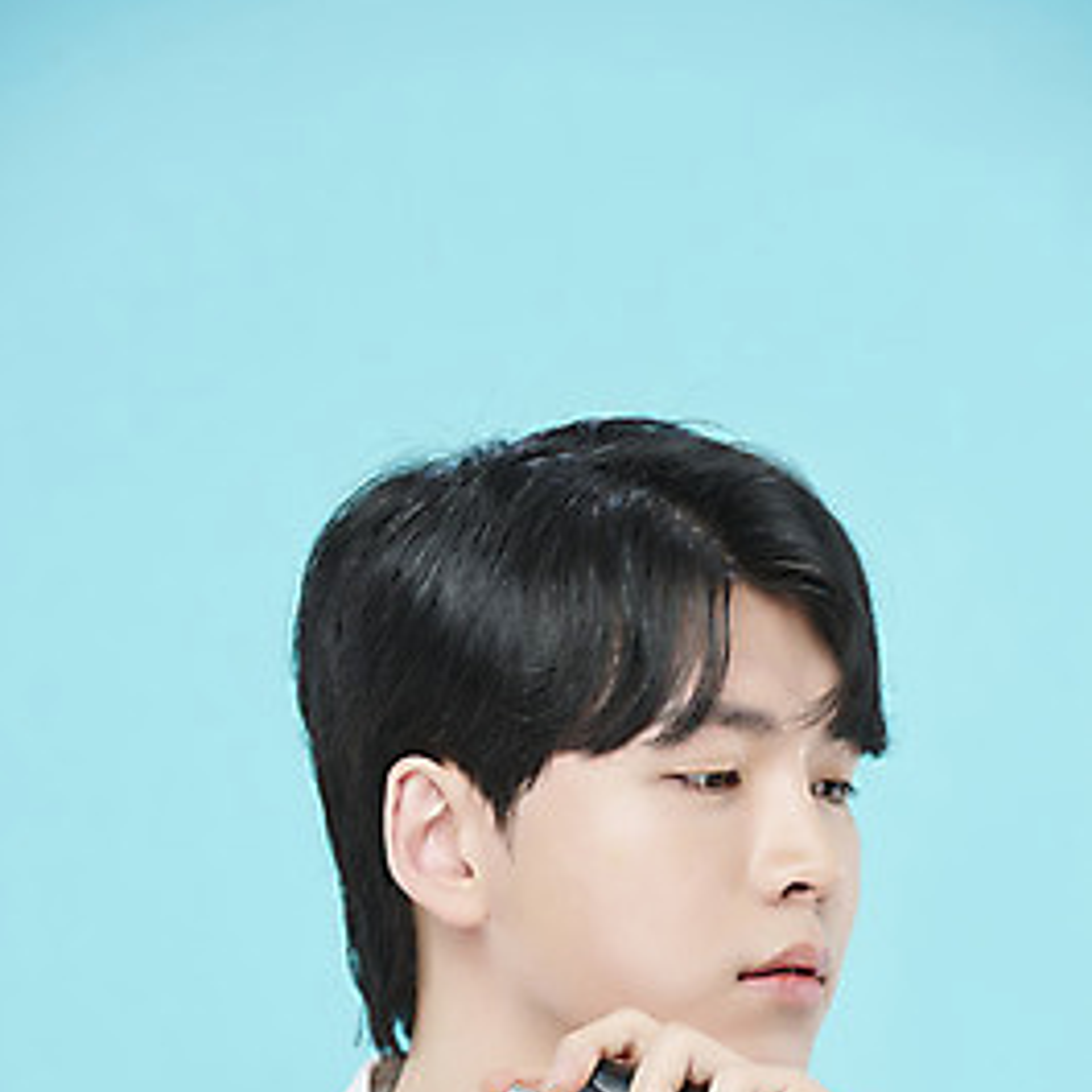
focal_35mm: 257
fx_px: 9172
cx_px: 546
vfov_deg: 6.8
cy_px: 783
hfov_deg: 6.8
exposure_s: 1/125
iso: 64
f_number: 7.1
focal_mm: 200
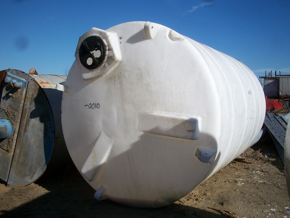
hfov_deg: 52.6
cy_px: 109
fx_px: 293
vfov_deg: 40.7
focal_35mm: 35
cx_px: 145
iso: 80
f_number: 5.6
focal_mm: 6.3
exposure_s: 1/500
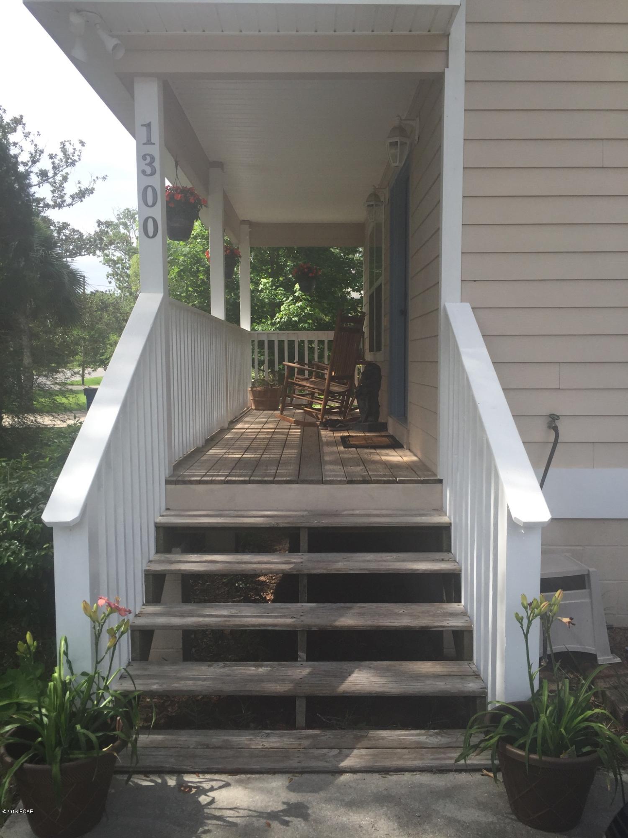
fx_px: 701
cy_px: 419
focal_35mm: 29
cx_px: 314
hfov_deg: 48.2
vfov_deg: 61.7
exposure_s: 1/791
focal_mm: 4.15
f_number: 2.2
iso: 32
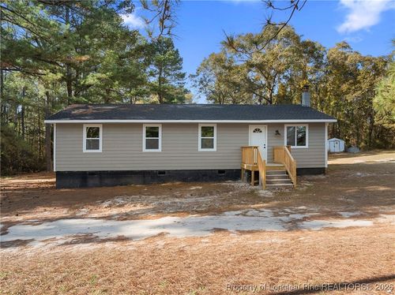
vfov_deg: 56.7
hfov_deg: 71.6
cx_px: 198
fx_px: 274
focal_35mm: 24
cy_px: 148
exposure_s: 1/1000
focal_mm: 12.29
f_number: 2.8
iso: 200
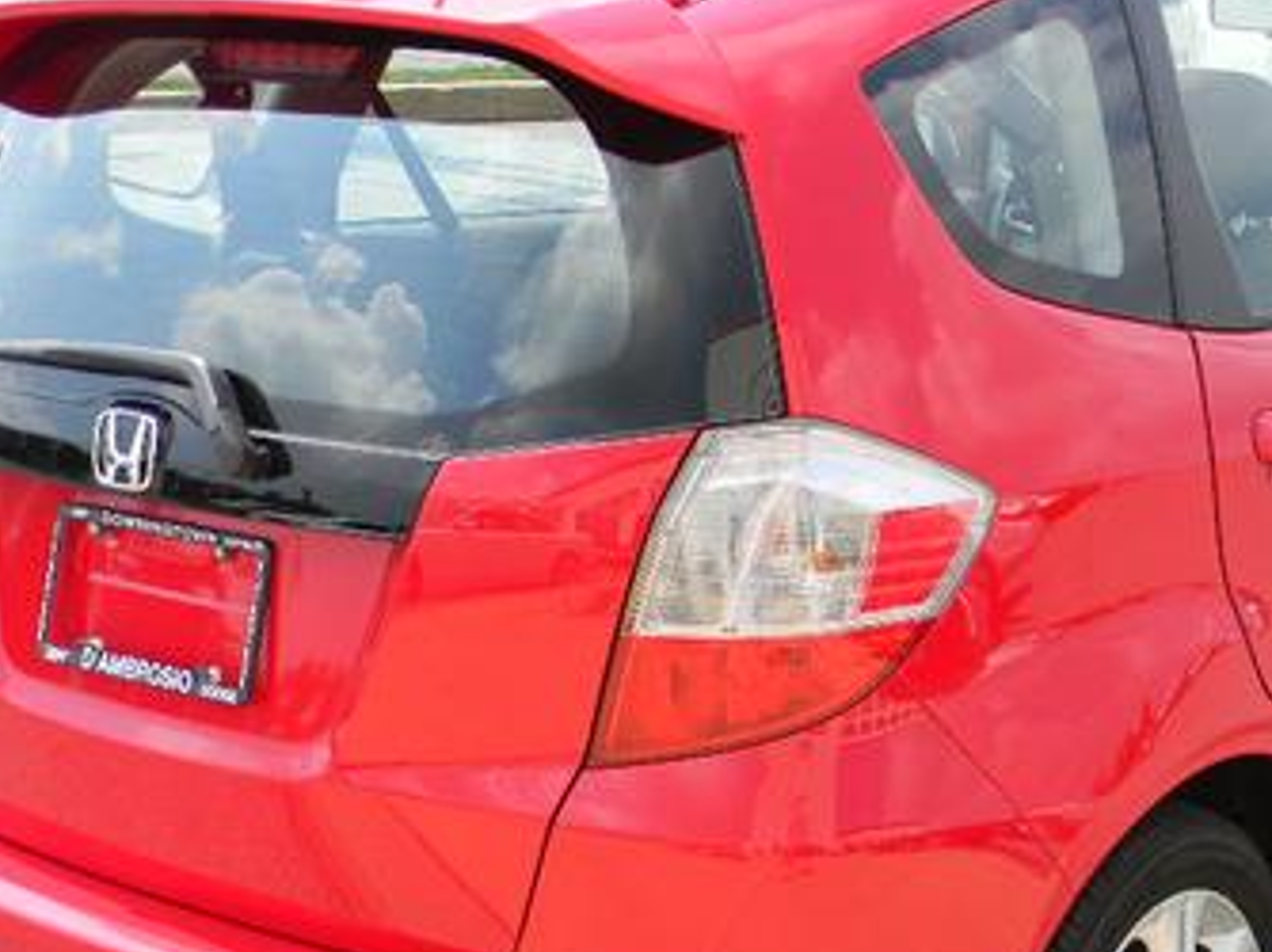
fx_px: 2534
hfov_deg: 27.9
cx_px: 910
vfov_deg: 21.2
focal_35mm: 69
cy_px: 583
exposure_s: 1/437
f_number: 3.7
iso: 80
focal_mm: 6.4
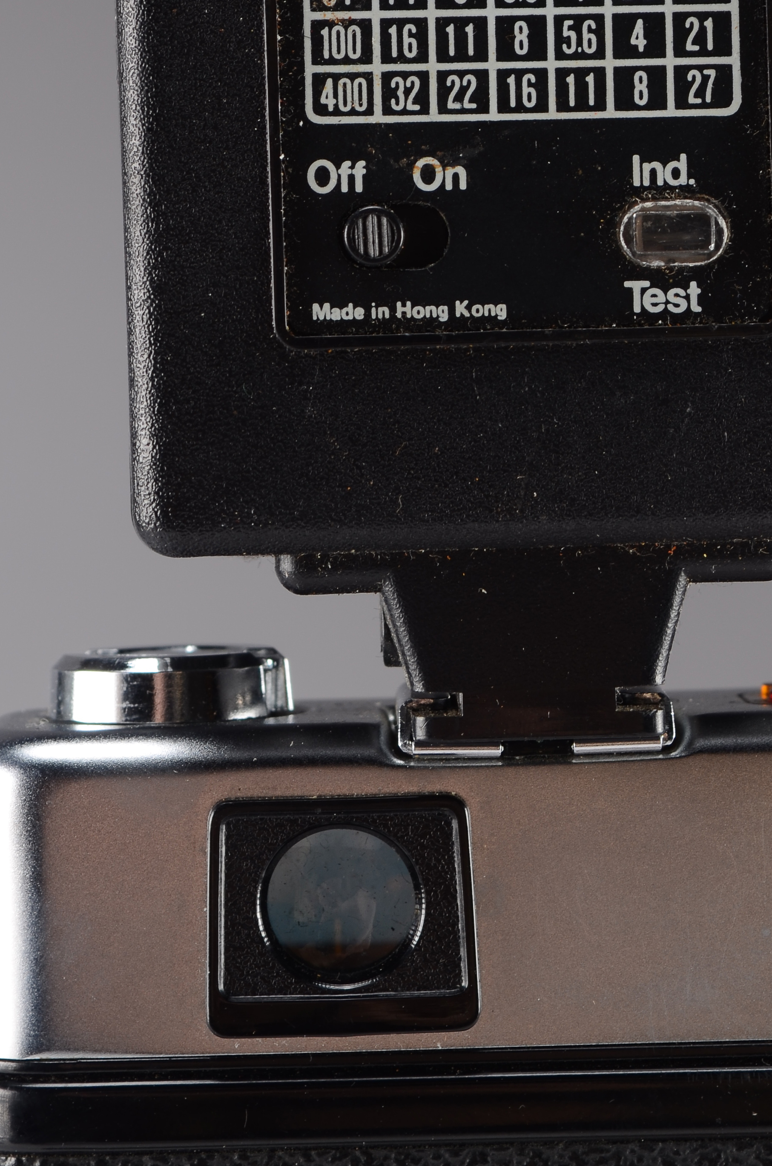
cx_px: 425
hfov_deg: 10.1
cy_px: 477
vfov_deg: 15.2
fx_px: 4363
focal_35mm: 135
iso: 100
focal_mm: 50
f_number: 8
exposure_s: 1/80
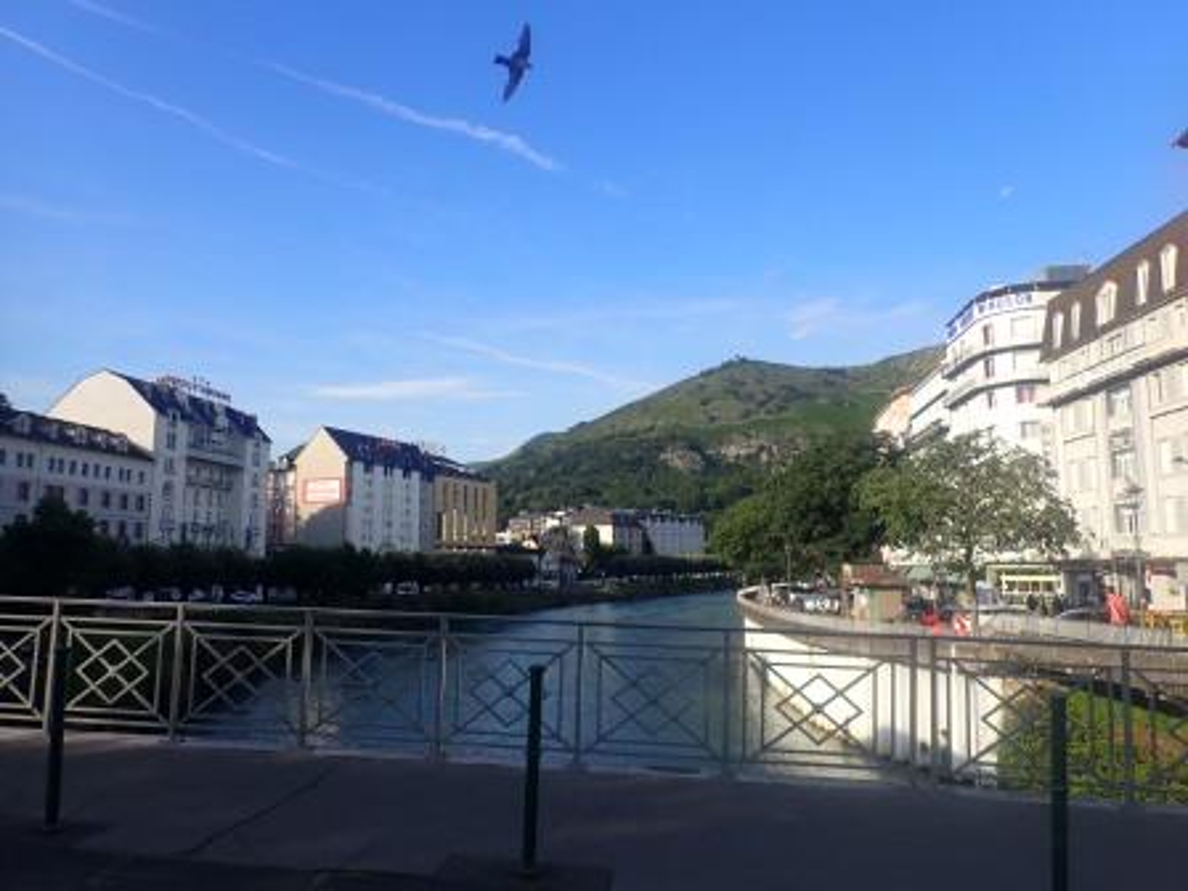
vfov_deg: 54.9
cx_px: 594
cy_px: 446
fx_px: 858
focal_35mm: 25
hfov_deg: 69.4
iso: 100
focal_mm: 4.5
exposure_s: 1/1000
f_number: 2.8
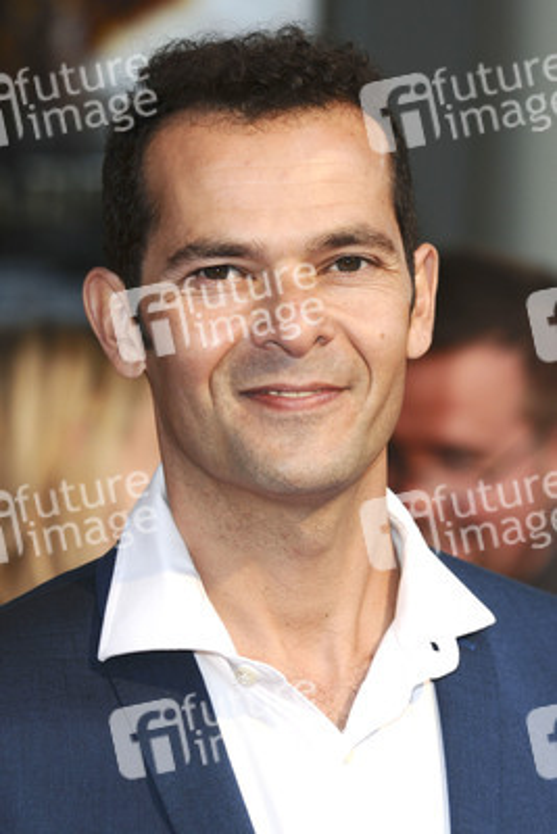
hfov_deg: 7.6
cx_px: 278
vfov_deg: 11.4
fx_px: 4174
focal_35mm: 180
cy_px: 417
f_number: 4
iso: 320
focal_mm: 120
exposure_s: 1/200
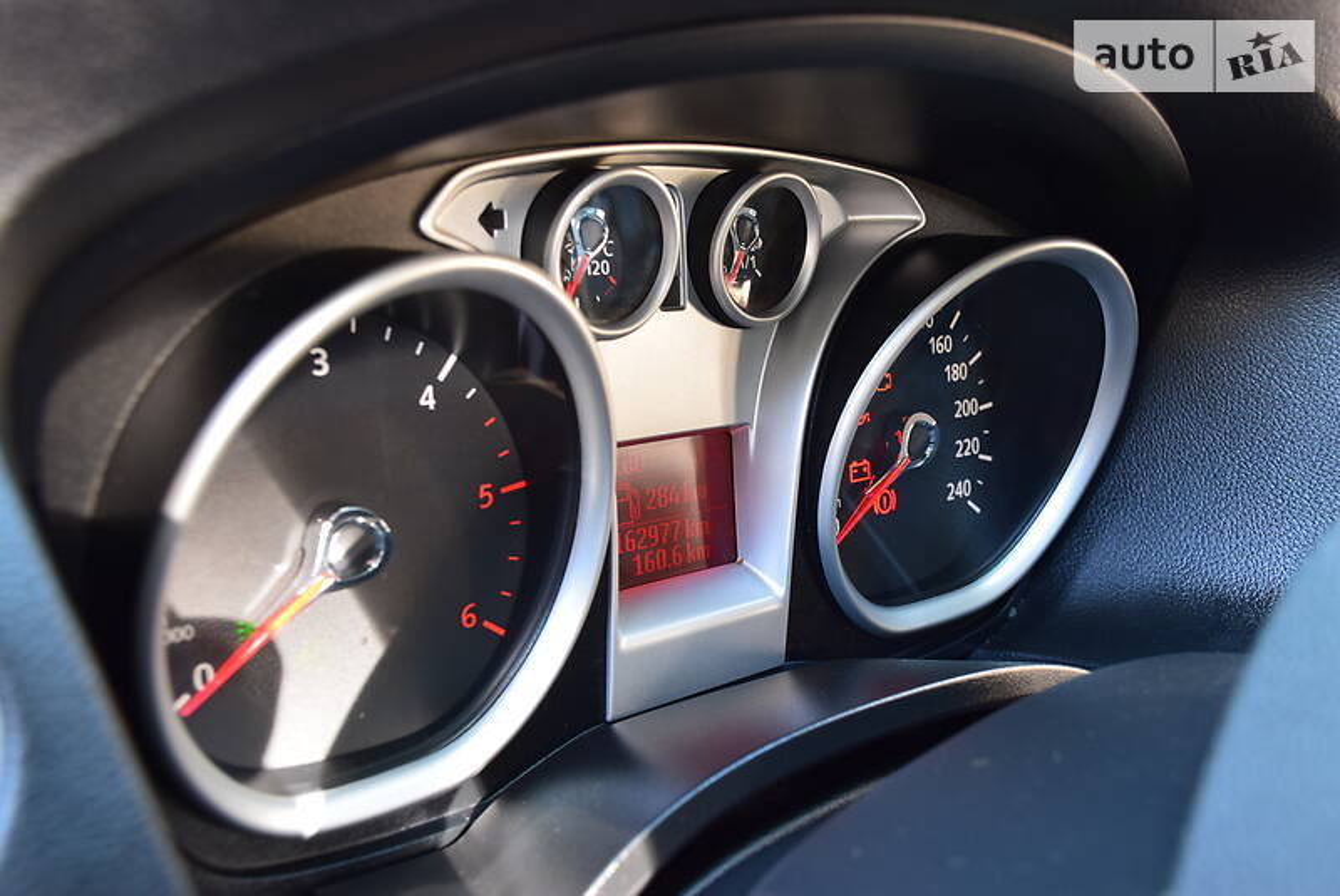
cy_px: 448
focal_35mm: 36
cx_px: 670
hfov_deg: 53.1
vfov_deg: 36.9
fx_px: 1341
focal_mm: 24
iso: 900
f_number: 6.3
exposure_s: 1/15
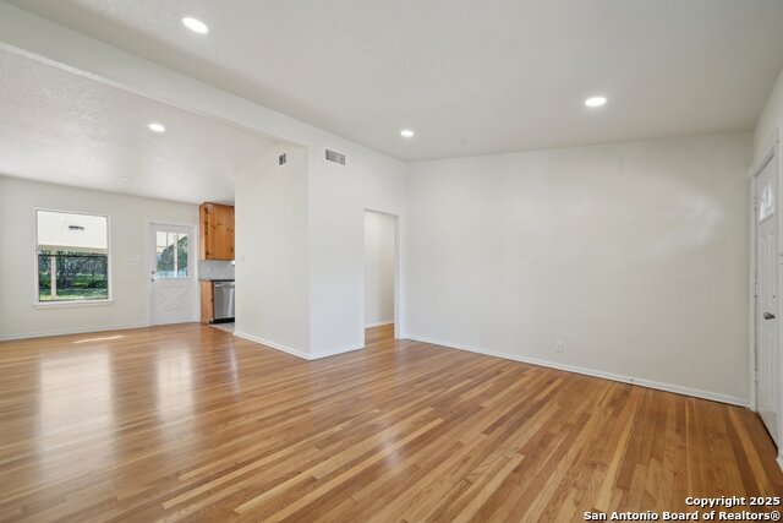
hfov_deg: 104.2
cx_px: 392
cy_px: 262
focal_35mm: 14
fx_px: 305
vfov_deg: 81.2
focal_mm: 14
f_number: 8
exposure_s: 1/30
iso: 500
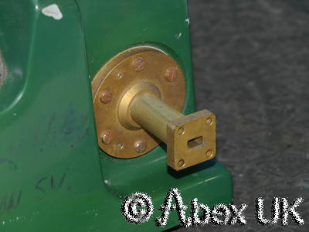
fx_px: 2499
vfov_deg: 5.3
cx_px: 154
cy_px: 116
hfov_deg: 7.1
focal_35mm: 280
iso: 400
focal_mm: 140
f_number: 11
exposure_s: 1/60
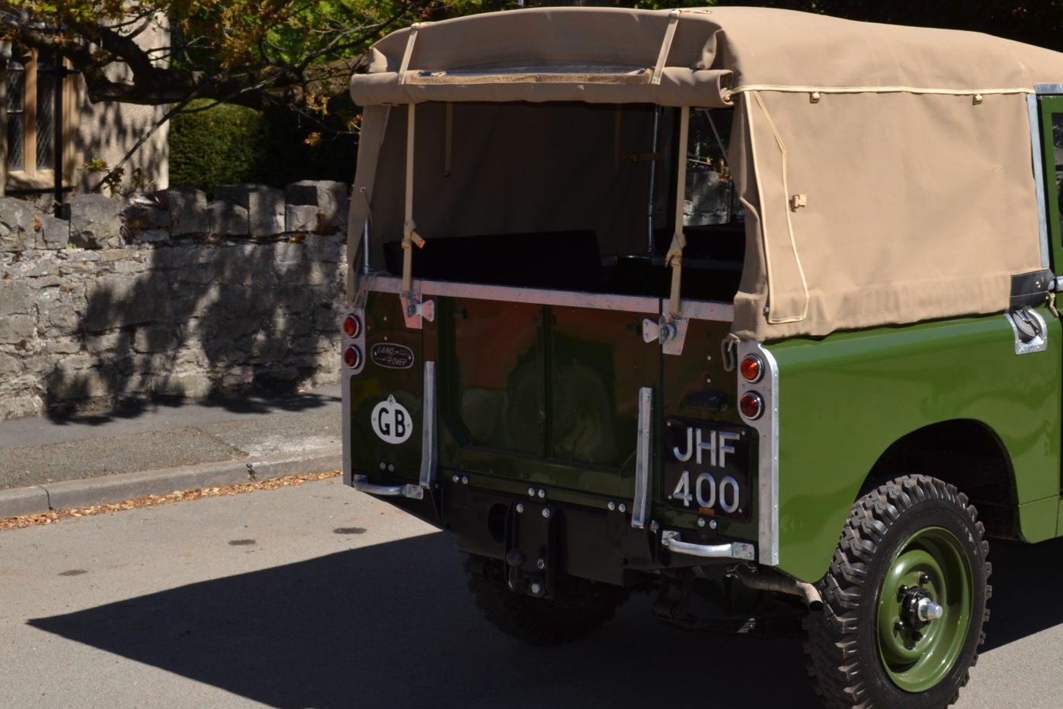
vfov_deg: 20.3
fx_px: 1978
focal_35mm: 67
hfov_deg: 29.8
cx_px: 736
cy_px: 293
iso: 100
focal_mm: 30
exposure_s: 1/200
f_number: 7.1
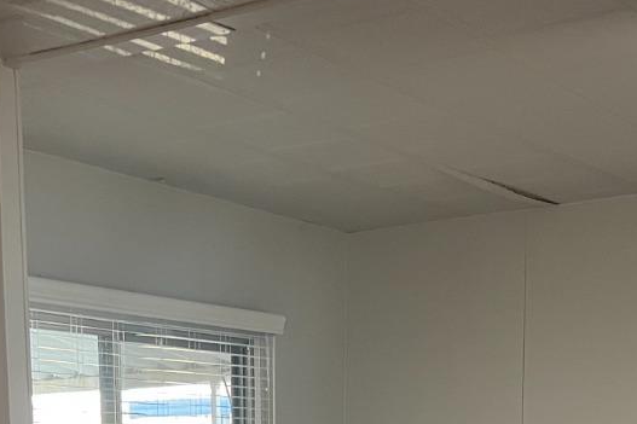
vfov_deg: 16.2
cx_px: 271
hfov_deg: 26.3
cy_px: 641
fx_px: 1362
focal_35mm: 77
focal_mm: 5.7
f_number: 1.5
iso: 160
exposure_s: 1/60
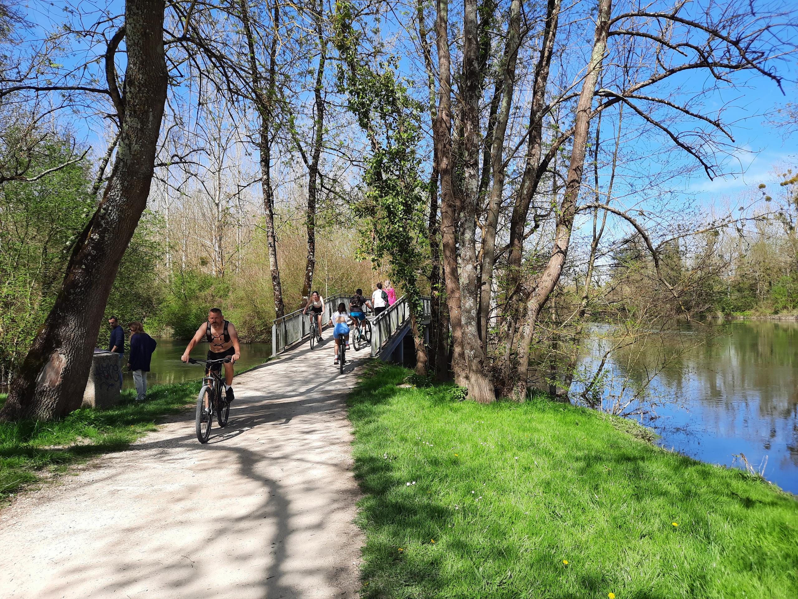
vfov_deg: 54.9
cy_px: 300
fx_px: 576
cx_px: 399
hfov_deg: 69.4
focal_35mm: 25
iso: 32
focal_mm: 4.6
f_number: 2
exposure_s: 1/565
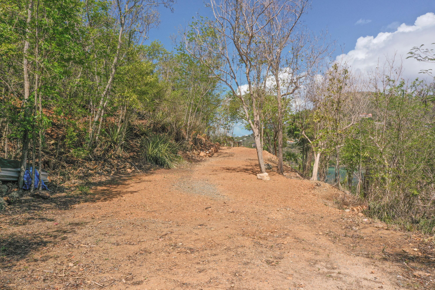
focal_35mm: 28
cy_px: 145
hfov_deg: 65.5
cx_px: 218
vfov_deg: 46.4
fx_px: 338
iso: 100
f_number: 9
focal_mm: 10.26
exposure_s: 1/320
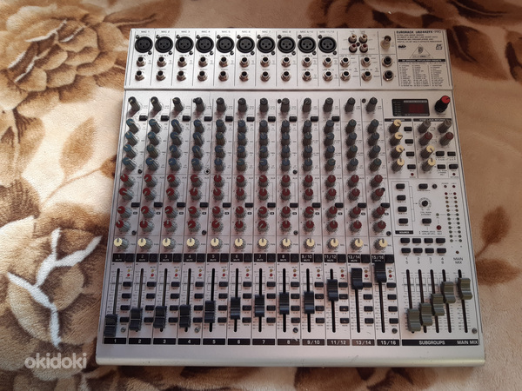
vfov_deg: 53.1
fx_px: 392
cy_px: 196
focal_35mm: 26
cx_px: 261
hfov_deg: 67.3
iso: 40
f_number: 1.7
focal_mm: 3.92
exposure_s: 1/50
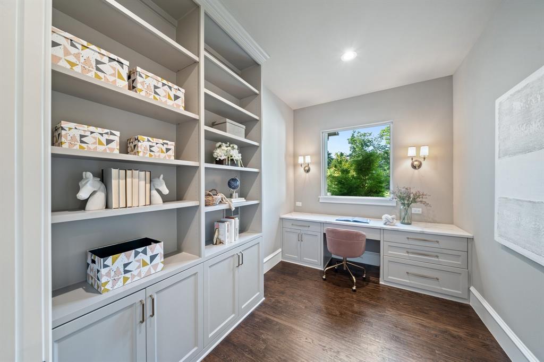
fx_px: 181
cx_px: 272
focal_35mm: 12
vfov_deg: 90.0
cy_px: 181
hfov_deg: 112.6
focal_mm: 12
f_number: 8
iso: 250
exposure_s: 1.6
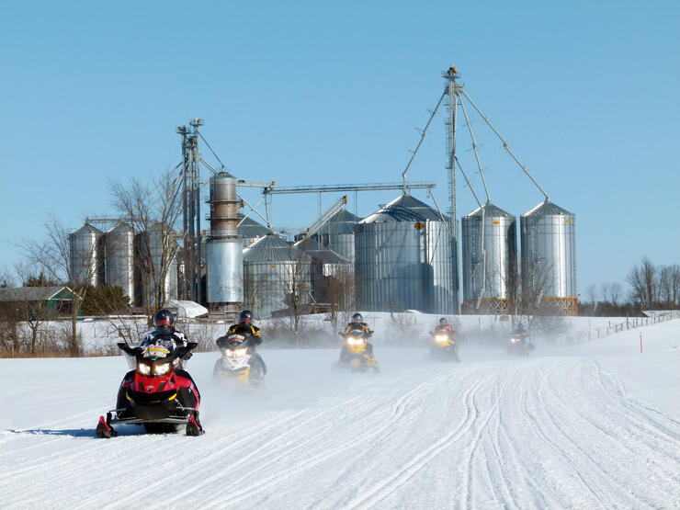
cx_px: 340
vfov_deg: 10.0
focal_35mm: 148
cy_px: 255
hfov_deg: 13.3
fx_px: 2907
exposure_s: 1/2000
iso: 100
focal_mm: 26.7
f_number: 5
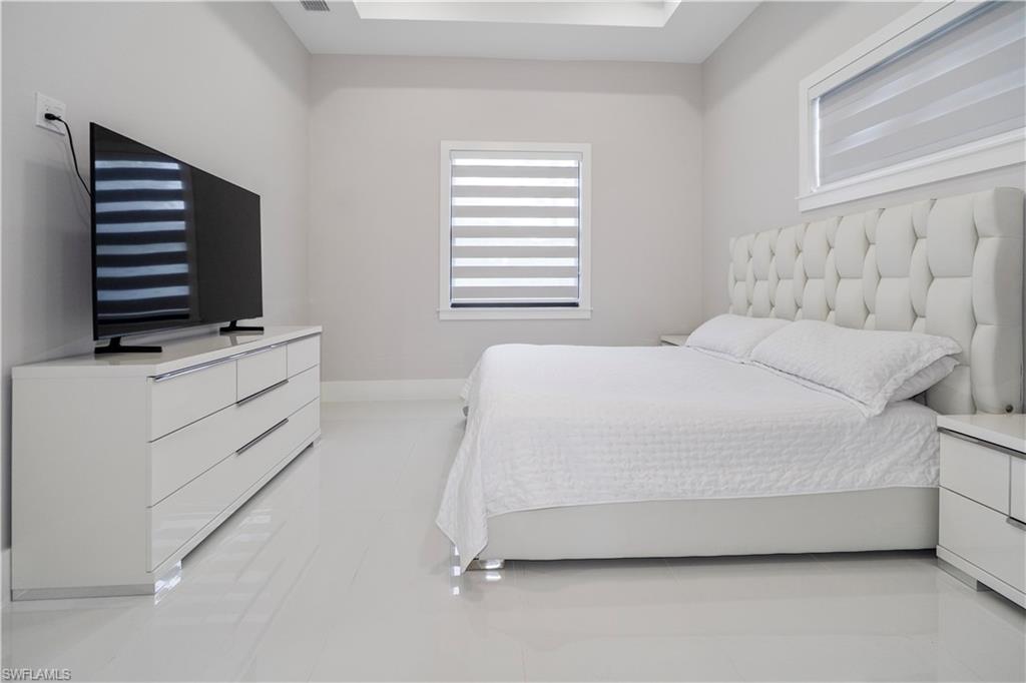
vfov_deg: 72.0
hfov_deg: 95.0
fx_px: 470
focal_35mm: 16
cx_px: 513
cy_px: 342
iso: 500
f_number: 4
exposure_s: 1/160
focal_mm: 16.5
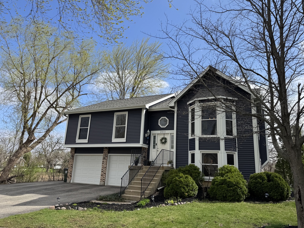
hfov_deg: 69.4
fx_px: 220
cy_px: 114
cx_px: 157
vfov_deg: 54.9
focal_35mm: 25
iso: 80
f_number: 1.78
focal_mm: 6.76
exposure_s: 1/3413
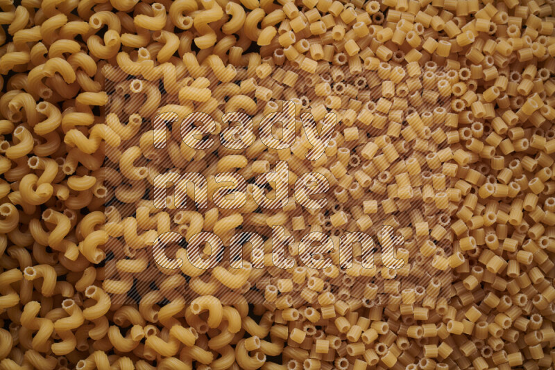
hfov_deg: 39.6
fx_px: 771
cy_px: 185
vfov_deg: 27.0
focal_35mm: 50
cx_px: 278
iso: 160
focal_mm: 50
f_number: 8
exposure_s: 1/100
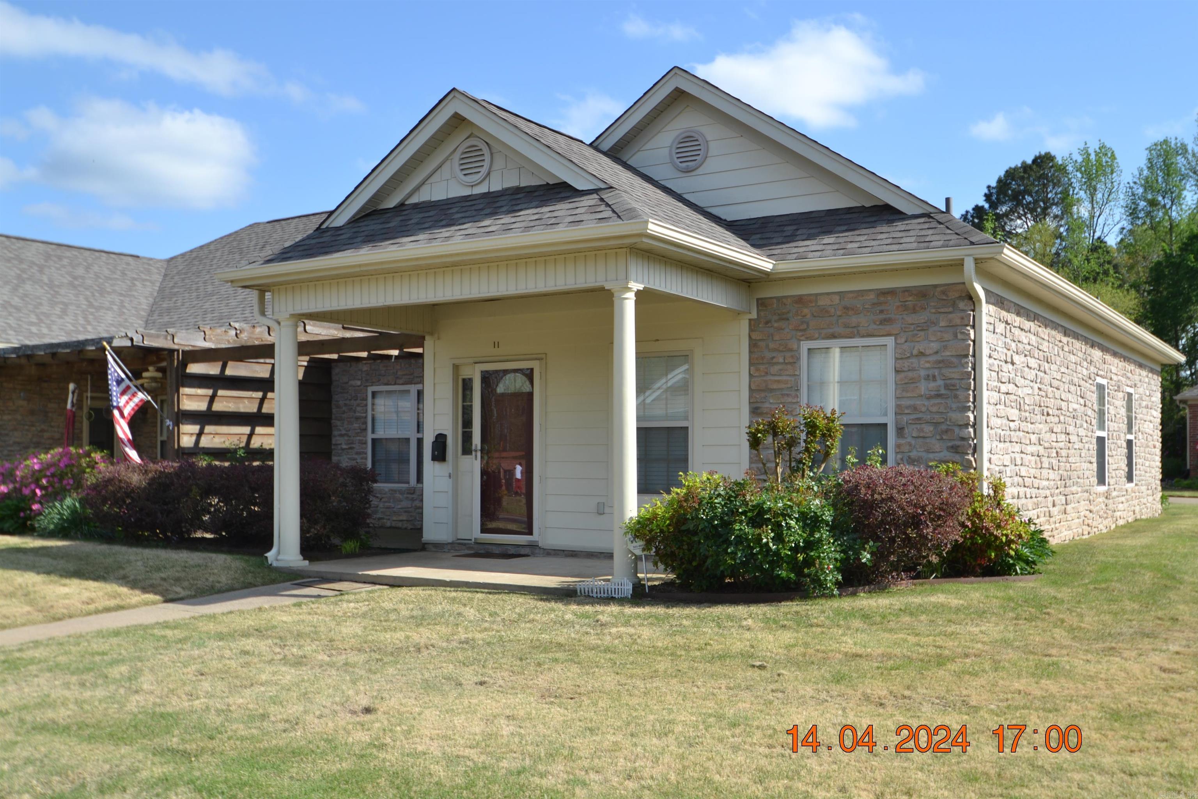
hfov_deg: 53.1
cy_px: 400
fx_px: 1198
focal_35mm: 36
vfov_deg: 36.9
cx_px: 599
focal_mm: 24
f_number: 8
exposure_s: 1/250
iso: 100
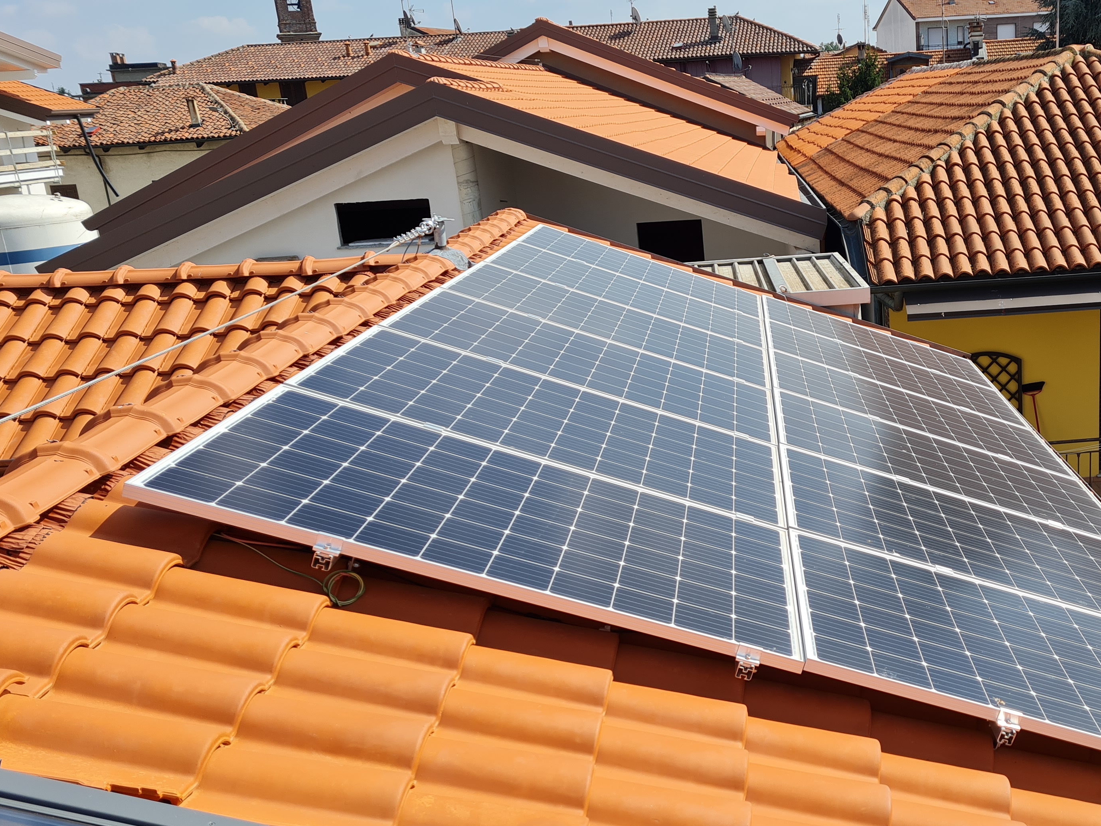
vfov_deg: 37.7
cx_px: 795
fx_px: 1209
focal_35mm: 38
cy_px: 431
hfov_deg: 47.5
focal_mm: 5.4
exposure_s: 1/2639
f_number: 1.8
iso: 50
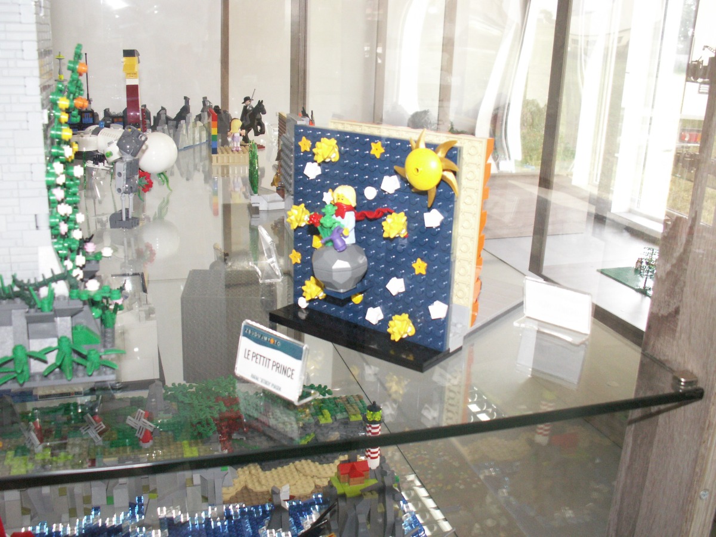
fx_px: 724
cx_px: 358
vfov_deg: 40.7
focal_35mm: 35
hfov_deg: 52.6
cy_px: 268
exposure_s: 1/125
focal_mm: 5.86
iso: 160
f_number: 2.8
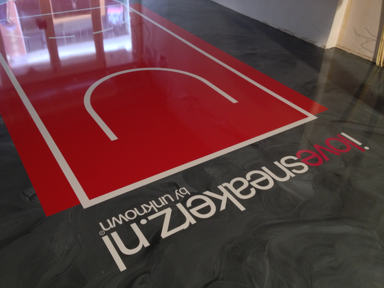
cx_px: 192
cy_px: 144
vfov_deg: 40.7
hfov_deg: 52.6
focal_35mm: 35
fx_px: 388
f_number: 2.4
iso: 250
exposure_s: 1/20
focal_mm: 4.28
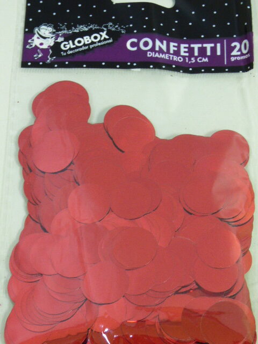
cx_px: 129
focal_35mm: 114
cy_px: 172
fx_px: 1133
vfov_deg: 17.3
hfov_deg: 13.0
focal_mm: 18.72
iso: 400
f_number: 4.9
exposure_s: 1/10
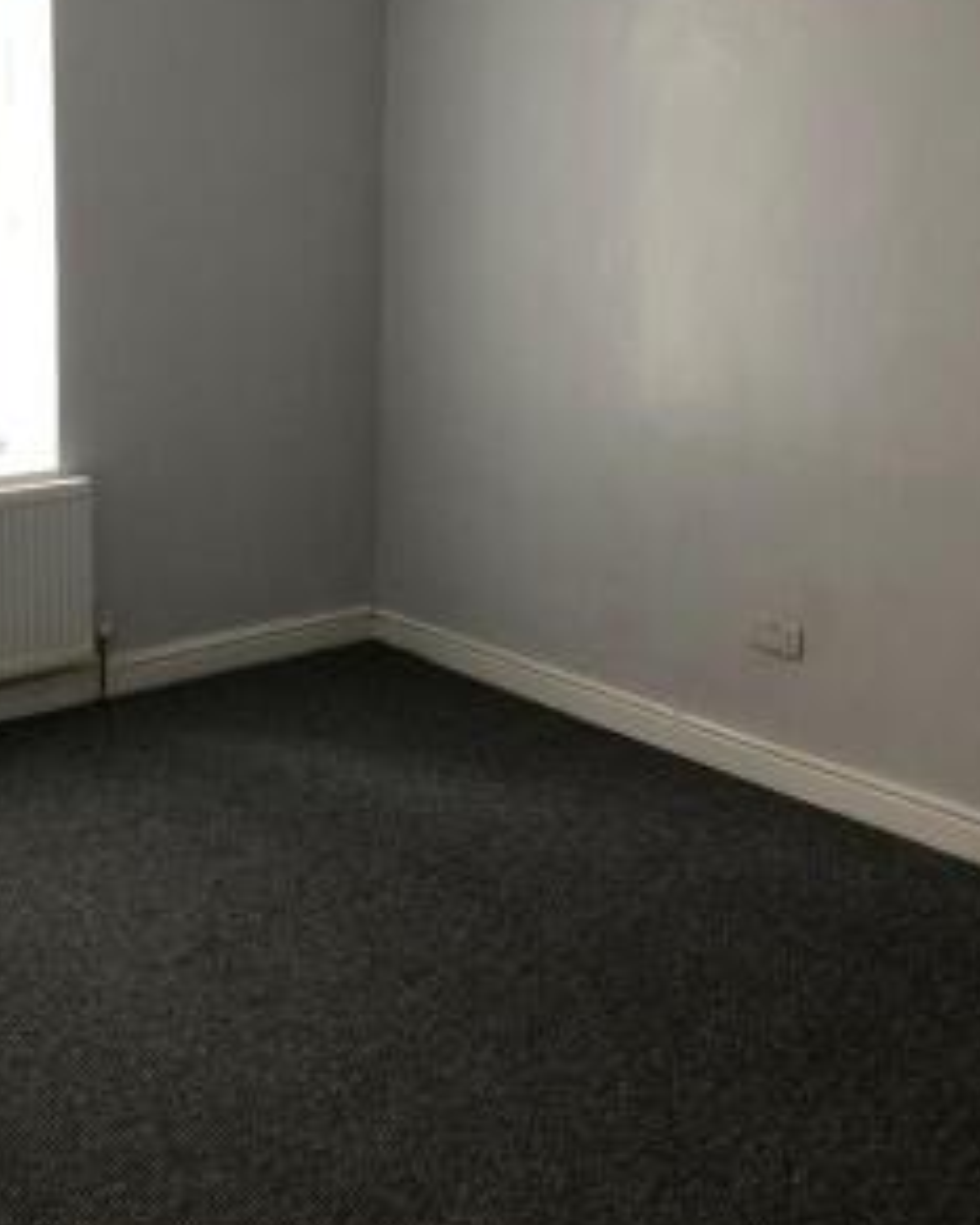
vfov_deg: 44.0
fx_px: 1486
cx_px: 353
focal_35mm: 41
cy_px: 385
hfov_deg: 36.2
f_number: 1.8
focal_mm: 4
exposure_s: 1/17
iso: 40
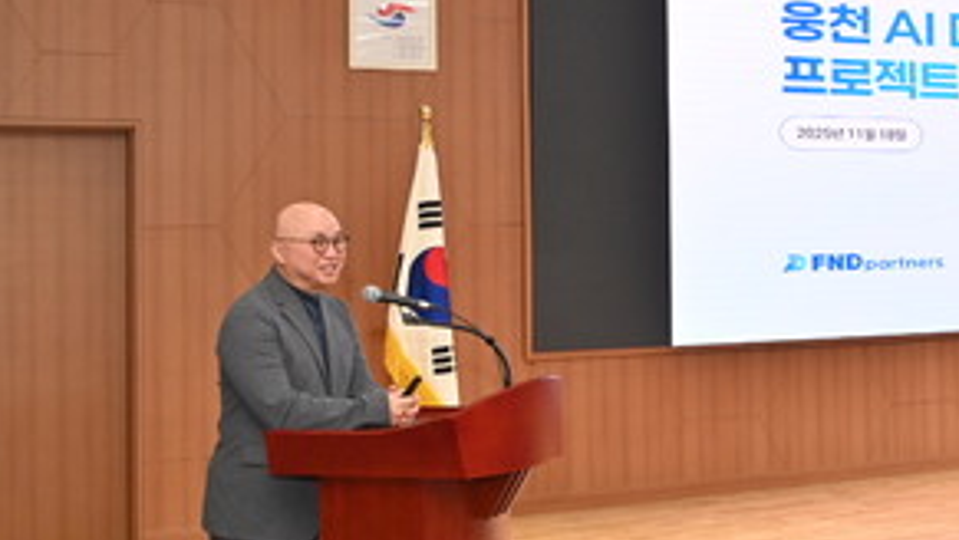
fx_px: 1705
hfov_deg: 30.3
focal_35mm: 67
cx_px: 827
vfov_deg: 18.0
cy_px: 171
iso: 1000
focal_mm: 31
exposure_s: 1/250
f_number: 5.6
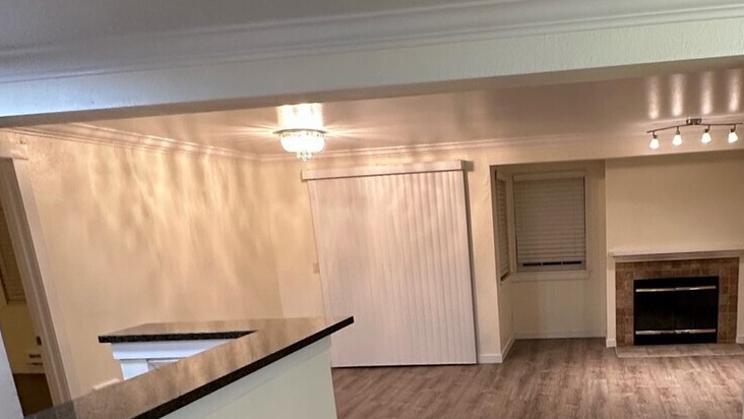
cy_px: 361
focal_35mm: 30
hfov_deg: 62.0
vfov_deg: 37.0
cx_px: 522
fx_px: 592
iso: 200
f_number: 2.2
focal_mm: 2.22
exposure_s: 1/60
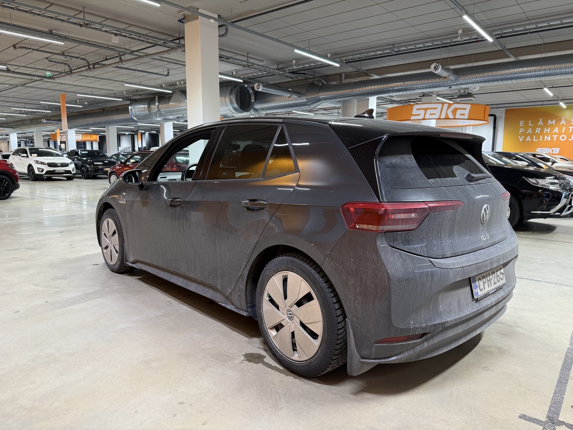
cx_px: 286
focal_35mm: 24
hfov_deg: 71.6
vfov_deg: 56.8
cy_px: 215
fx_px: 397
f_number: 1.78
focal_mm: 6.76
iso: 160
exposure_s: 1/50
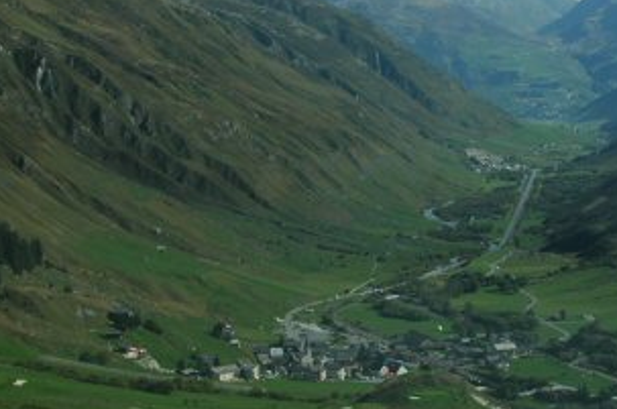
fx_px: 1608
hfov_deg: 21.6
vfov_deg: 14.5
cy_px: 134
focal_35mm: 94
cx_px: 436
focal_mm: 38
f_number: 10
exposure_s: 1/320
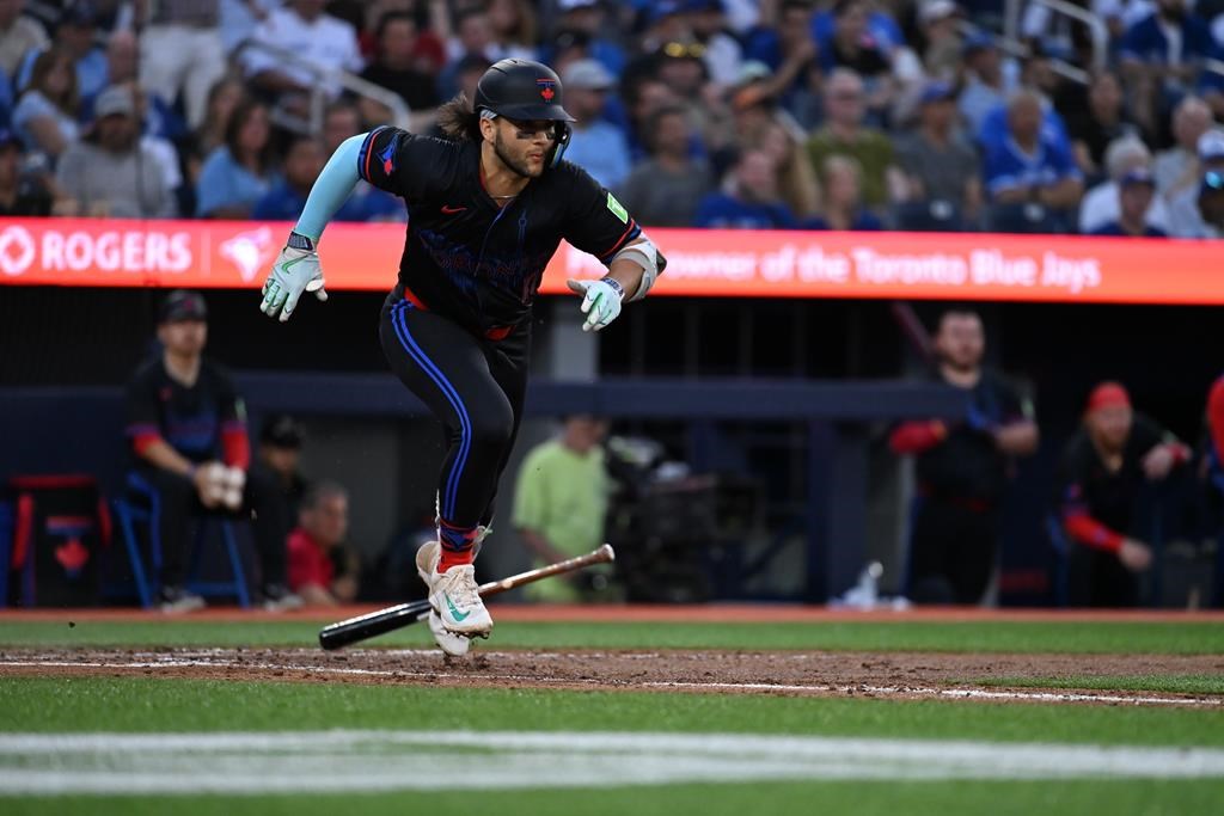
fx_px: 13601
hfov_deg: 5.2
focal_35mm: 400
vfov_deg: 3.4
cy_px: 408
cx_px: 612
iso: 5000
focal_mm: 400
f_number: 4.5
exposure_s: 1/3200
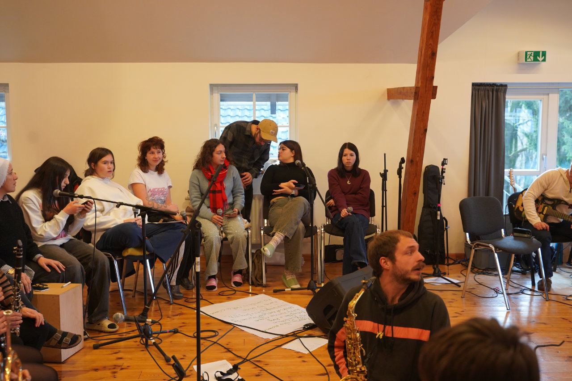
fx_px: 683
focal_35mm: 43
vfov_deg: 31.2
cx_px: 286
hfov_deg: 45.4
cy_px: 190
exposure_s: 1/160
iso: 2000
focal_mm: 43
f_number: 4
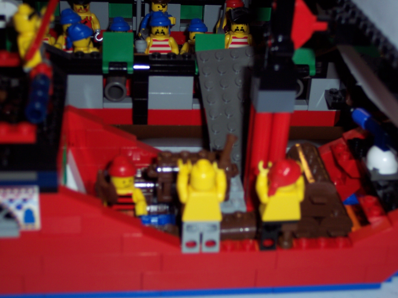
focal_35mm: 66
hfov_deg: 29.4
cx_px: 197
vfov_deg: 22.3
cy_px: 149
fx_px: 759
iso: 100
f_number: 3.4
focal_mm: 13.3
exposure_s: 1/90
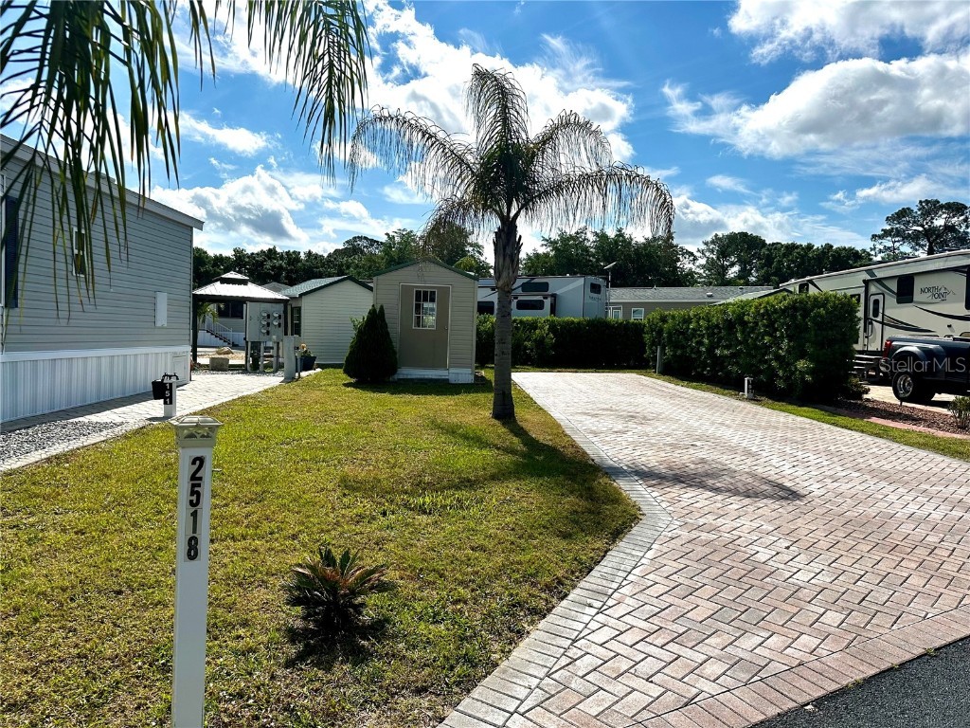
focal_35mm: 24
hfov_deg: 71.6
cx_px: 485
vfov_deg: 56.8
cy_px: 364
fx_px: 673
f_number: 1.78
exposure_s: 1/10753
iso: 80
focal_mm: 6.86
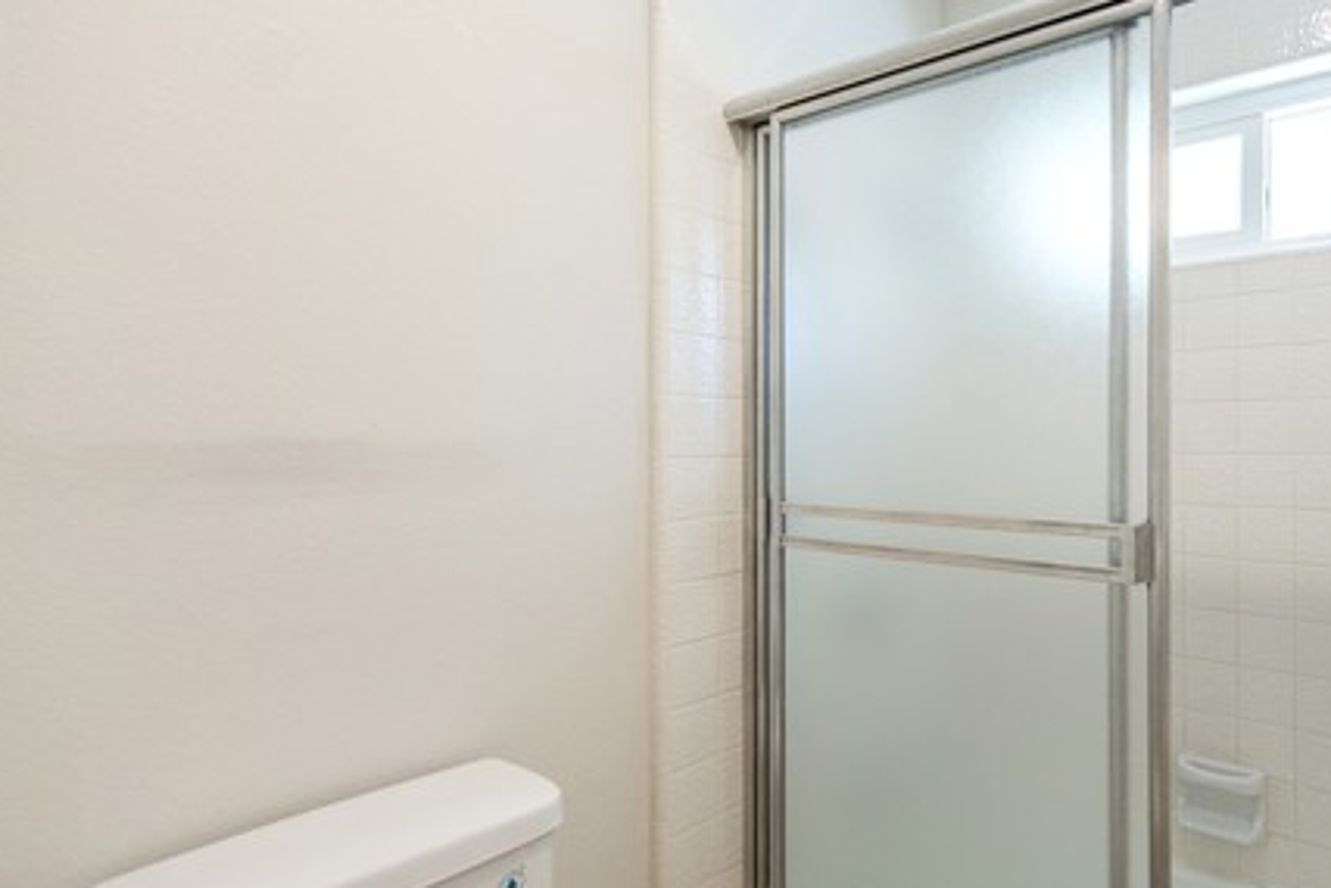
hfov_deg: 77.6
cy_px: 441
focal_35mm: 21
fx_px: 777
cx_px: 926
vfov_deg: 59.5
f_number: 4.5
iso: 400
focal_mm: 14
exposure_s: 1/80
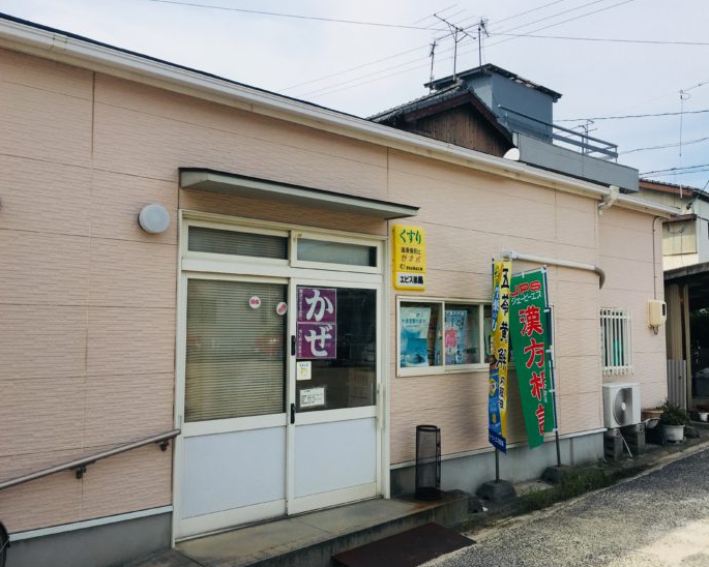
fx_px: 650
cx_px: 361
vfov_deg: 47.1
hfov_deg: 57.2
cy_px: 288
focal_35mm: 31
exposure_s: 1/1748
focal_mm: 4.15
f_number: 2.2
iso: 25
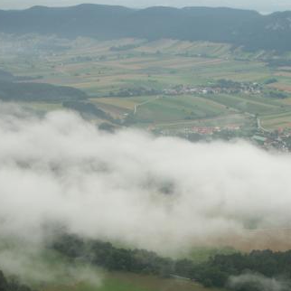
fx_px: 618
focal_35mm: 65
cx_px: 235
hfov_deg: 26.0
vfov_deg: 26.4
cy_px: 192
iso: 50
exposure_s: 1/100
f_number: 3.5
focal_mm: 7.7
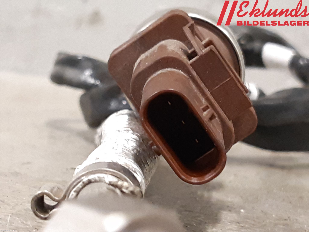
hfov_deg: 67.3
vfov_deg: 53.1
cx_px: 154
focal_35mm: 26
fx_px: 232
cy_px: 116
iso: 200
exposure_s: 1/33
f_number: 1.7
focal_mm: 3.93
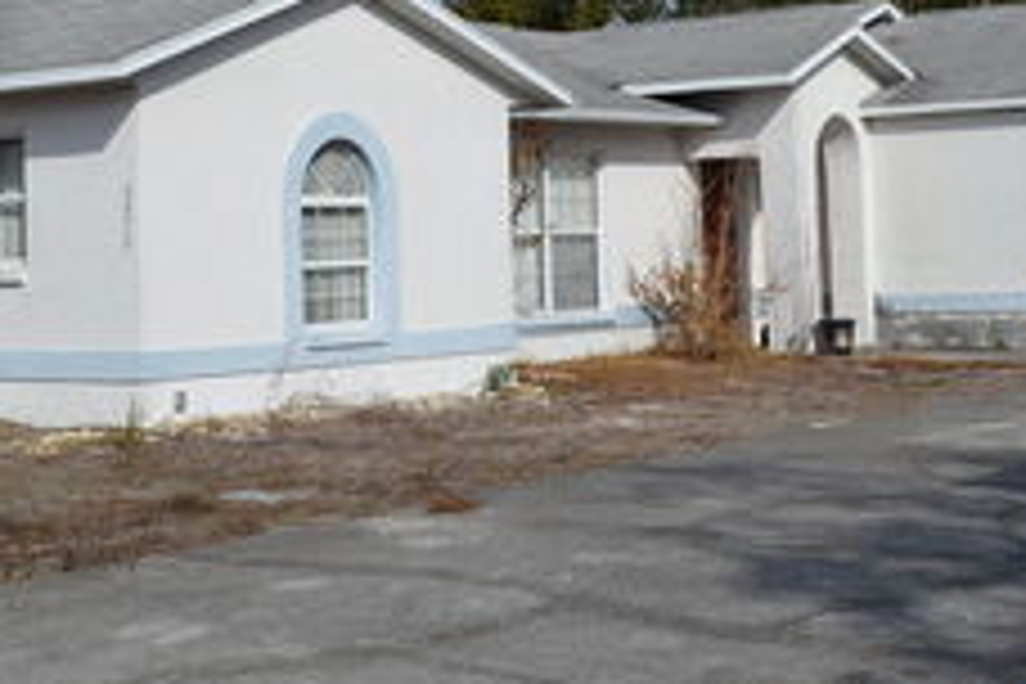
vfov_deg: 18.1
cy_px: 43
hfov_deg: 27.2
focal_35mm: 74
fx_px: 2109
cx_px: 356
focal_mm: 22
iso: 100
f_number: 9
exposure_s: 1/320
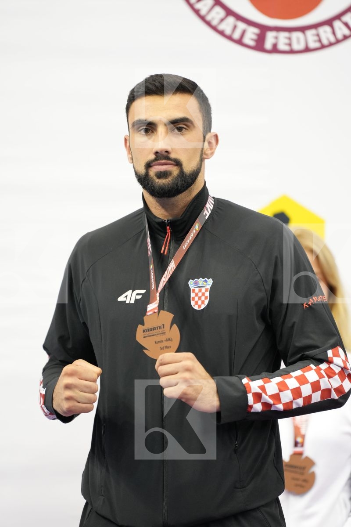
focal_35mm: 200
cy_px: 264
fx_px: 2925
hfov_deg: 6.9
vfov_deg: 10.3
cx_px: 176
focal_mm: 200
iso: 2000
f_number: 2.8
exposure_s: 1/250
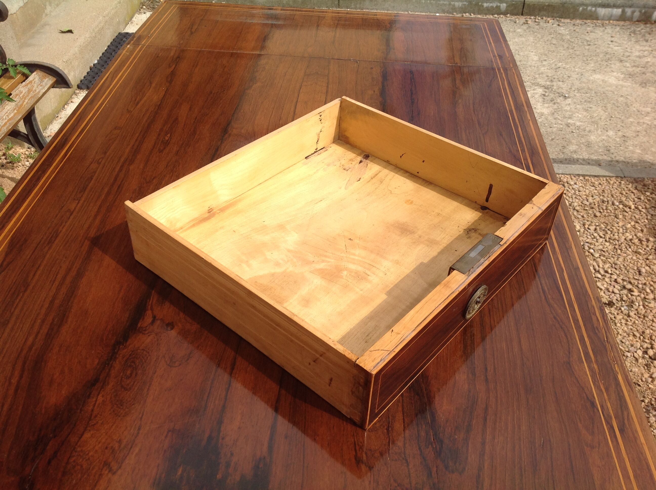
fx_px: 662
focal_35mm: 35
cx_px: 328
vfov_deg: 40.6
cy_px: 245
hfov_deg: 52.7
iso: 50
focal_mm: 4.28
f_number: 2.4
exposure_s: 1/2016
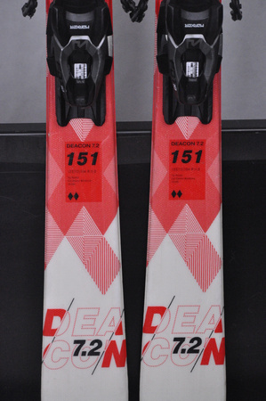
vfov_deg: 14.9
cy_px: 200
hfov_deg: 9.9
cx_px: 133
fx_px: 1533
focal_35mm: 138
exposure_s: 1/125
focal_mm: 92
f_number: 9.5
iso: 3200
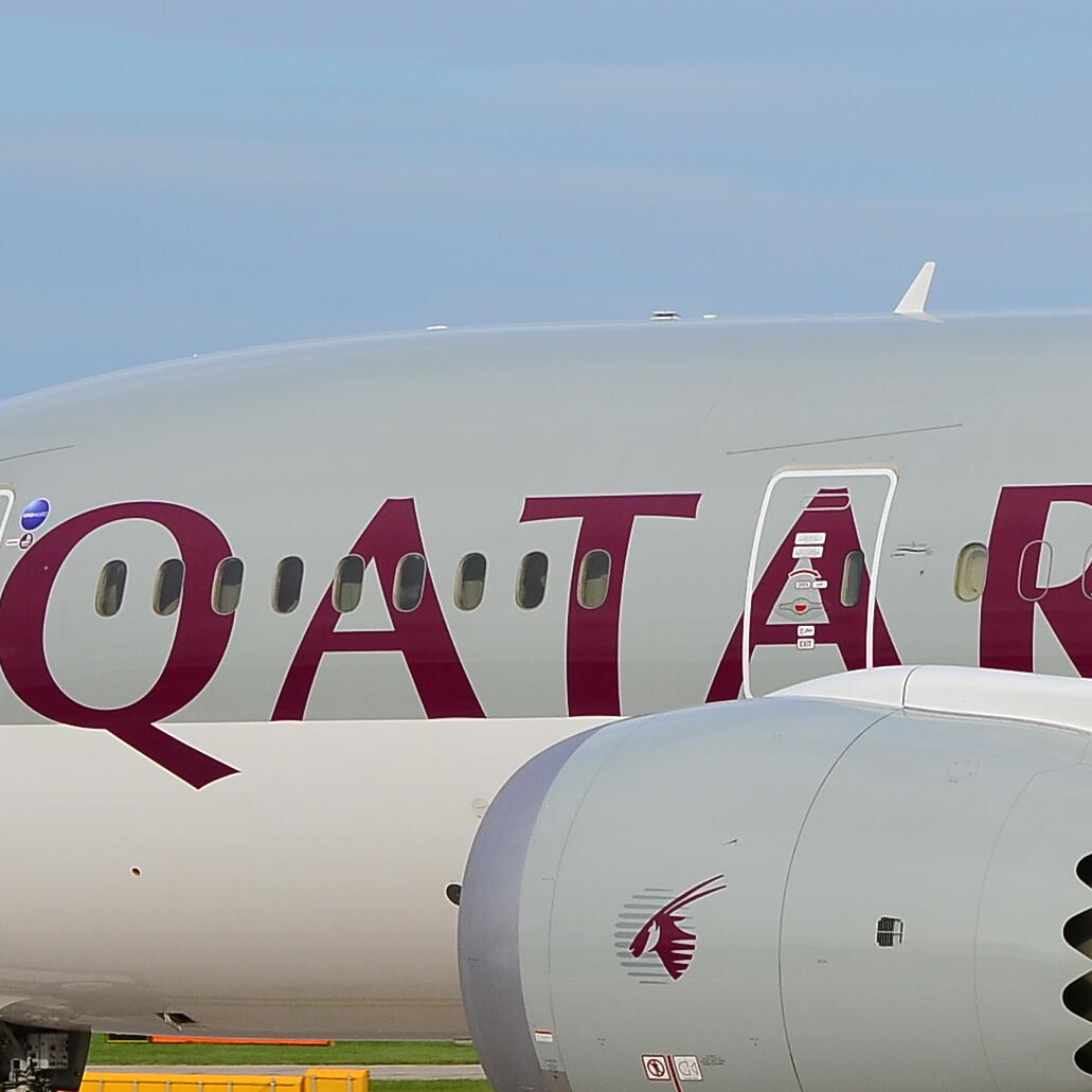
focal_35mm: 456
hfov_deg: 3.8
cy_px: 561
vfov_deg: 3.8
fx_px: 16275
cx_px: 1000
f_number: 7.1
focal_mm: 100
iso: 200
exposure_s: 1/800
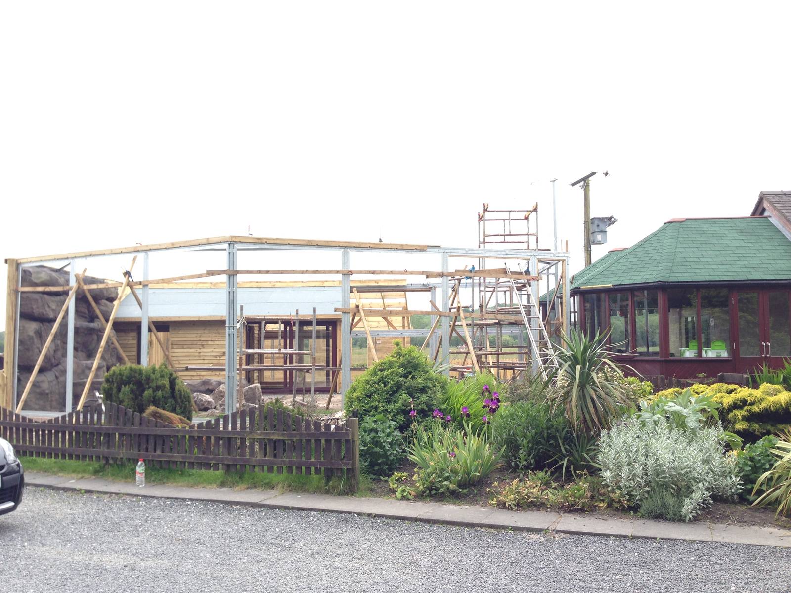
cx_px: 396
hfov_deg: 55.4
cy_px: 296
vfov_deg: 42.9
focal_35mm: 33
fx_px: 754
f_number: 2.4
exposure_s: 1/242
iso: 50
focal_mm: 4.12
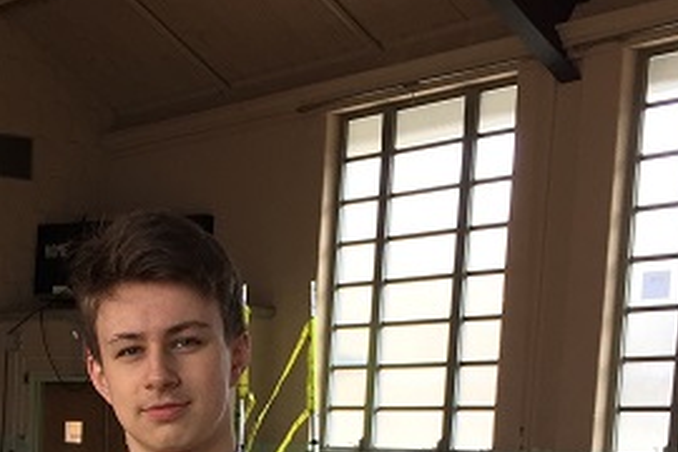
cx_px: 50
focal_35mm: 91
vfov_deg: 14.0
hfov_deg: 21.8
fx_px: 1714
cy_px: 688
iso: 32
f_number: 2.2
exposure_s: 1/40
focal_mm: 4.15
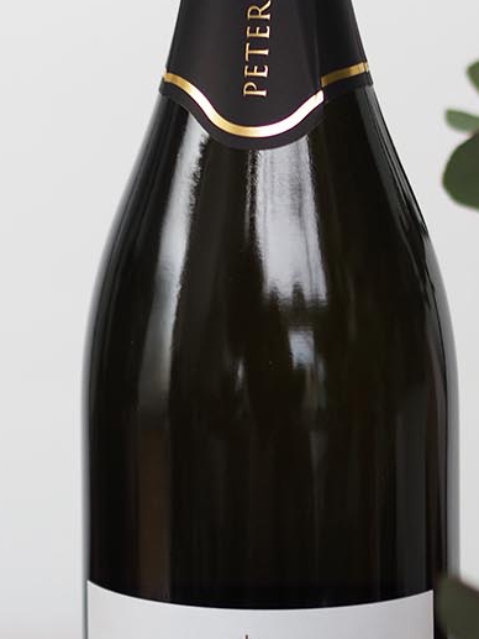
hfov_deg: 6.4
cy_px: 206
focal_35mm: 232
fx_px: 4279
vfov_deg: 8.5
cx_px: 195
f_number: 1.8
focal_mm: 45
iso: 250
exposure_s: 1/25
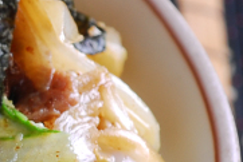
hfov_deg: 4.0
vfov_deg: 2.7
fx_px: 3432
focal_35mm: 508
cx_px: -307
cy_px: 117
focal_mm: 60
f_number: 10
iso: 100
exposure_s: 1/100
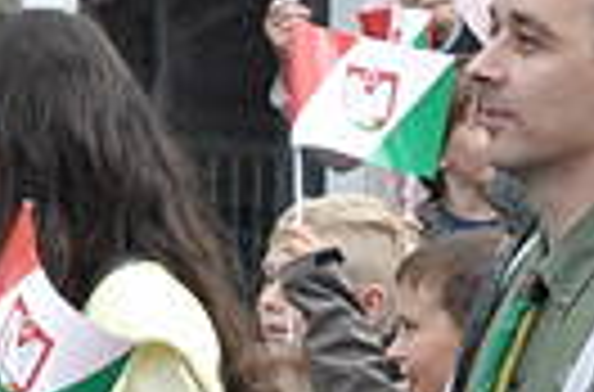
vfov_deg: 2.7
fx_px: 8286
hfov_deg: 4.1
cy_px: 827
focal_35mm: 504
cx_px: 135
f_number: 9
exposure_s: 1/500
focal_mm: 52
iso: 1250
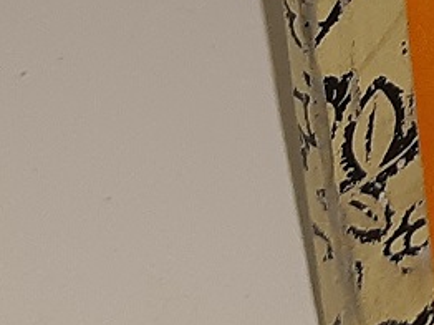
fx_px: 2768
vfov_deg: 6.1
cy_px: -725
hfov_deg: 8.5
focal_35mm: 221
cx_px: 885
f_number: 1.7
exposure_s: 1/221
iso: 40
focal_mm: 3.7
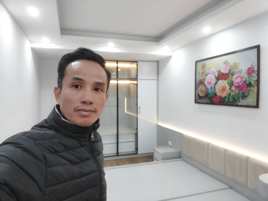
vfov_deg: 54.9
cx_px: 134
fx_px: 194
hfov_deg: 69.4
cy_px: 100
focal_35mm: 25
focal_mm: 3.72
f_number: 2.2
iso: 200
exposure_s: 1/60.2
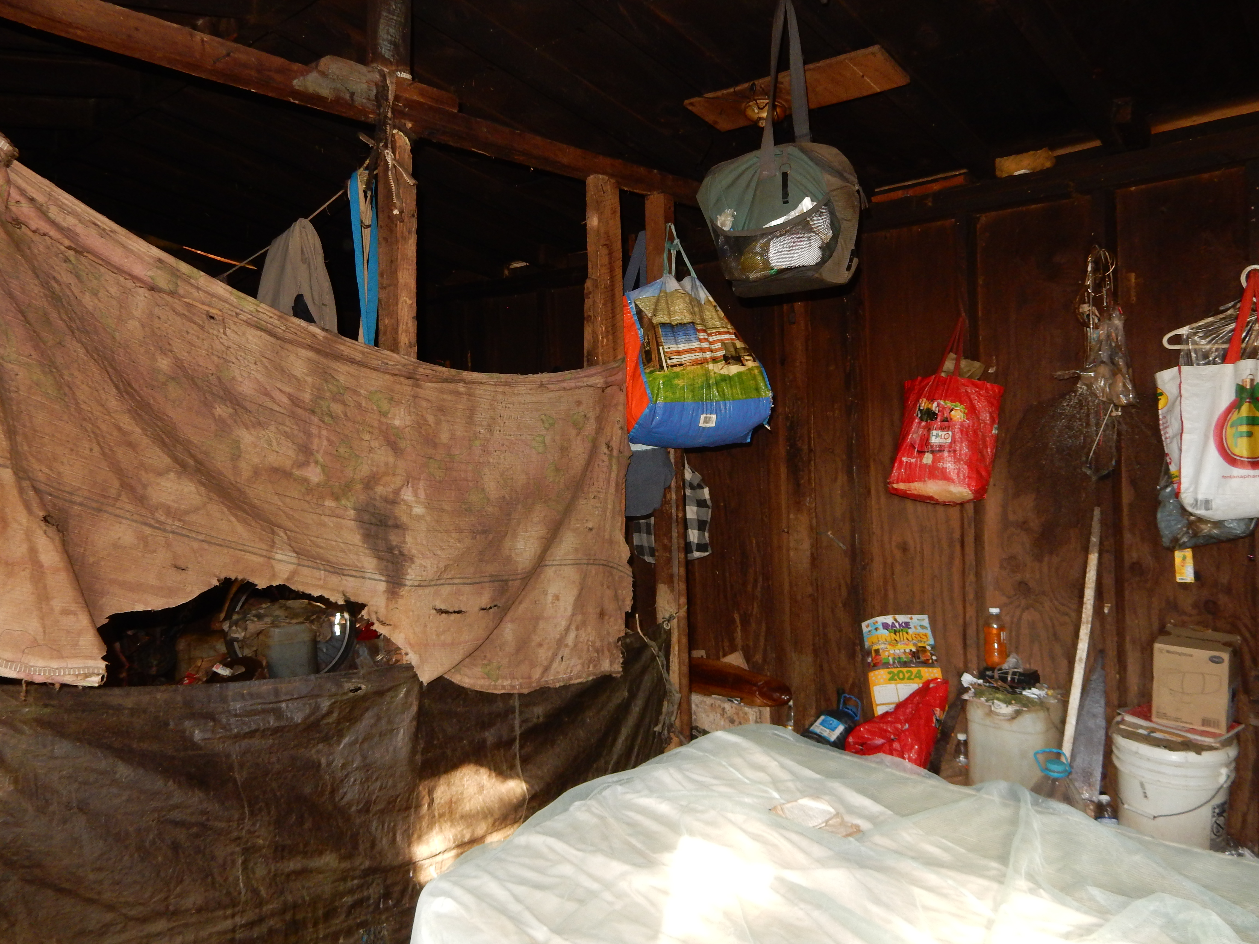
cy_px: 472
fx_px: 909
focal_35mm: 25
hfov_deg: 69.4
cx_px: 630
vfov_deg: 54.9
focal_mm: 4.5
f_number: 3.7
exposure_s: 1/30
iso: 280
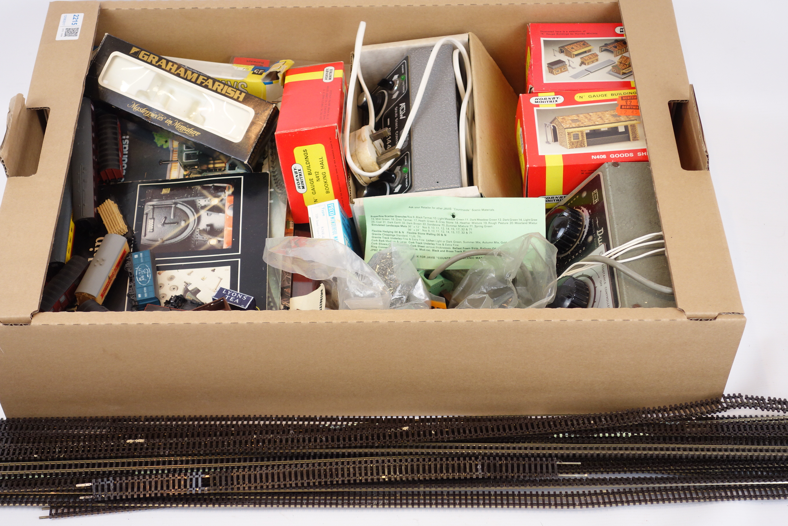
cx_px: 394
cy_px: 263
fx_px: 1401
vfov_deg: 21.2
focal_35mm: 64
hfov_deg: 31.4
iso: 400
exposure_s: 1/100
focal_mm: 23.82
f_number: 4
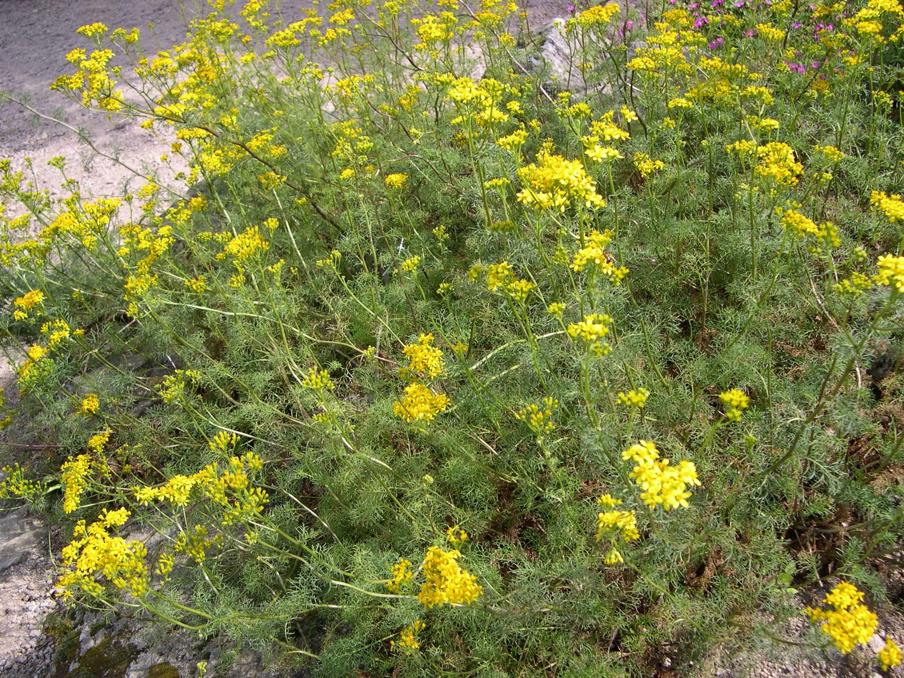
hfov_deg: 49.0
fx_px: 992
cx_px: 452
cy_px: 339
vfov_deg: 37.7
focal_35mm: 38
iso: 100
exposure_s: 1/539
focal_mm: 8
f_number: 2.8
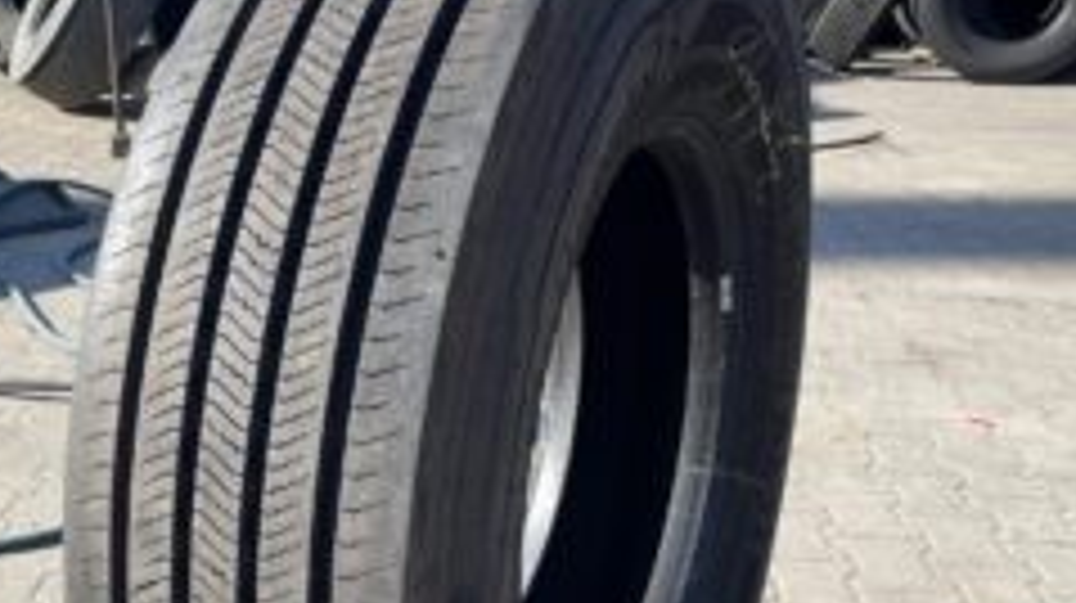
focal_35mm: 51
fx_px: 1454
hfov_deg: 40.3
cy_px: 448
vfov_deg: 23.2
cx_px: 392
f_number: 1.6
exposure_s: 1/1350
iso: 32
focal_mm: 4.2
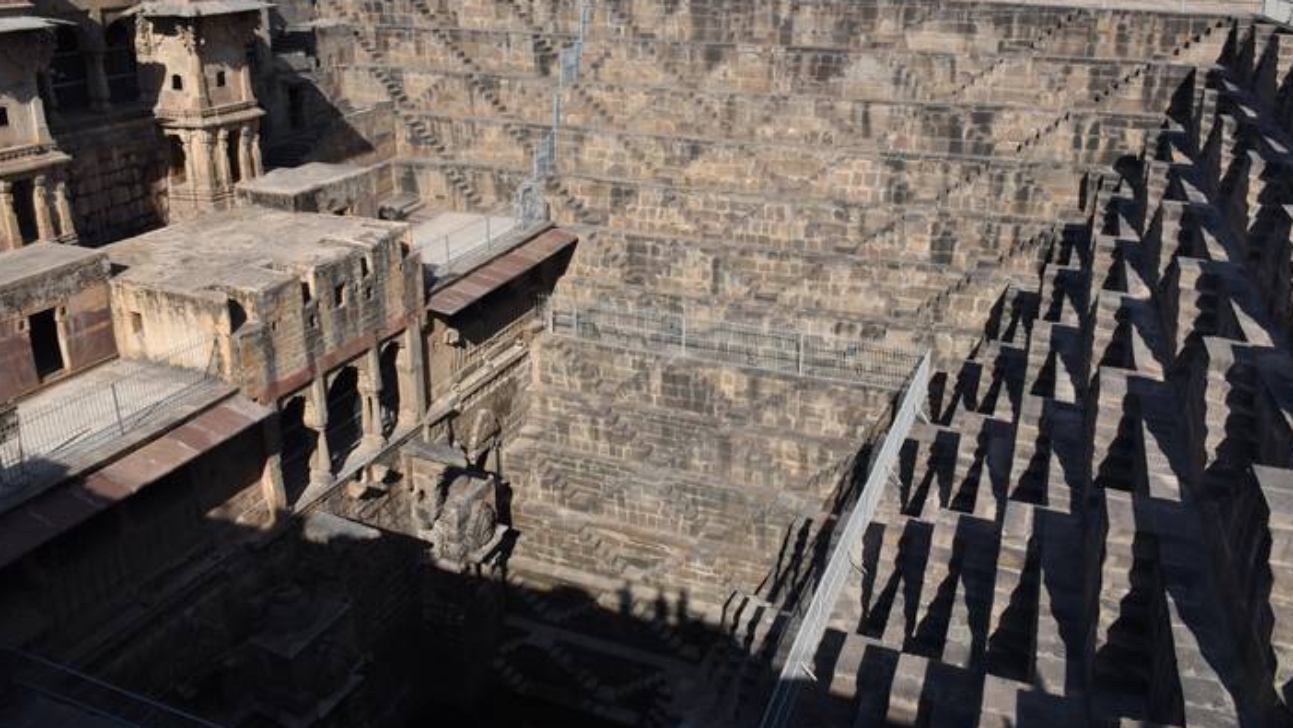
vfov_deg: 40.1
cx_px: 656
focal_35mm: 29
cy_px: 308
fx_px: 994
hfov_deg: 66.1
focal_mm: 18
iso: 125
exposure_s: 1/200
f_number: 11
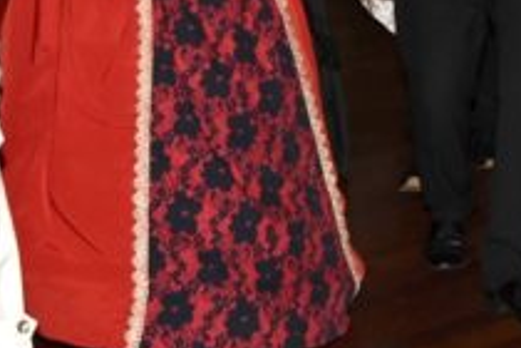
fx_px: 1679
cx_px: 511
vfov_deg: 11.5
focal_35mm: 116
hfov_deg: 17.3
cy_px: -93
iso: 1600
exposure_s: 1/60
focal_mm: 38
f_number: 6.3
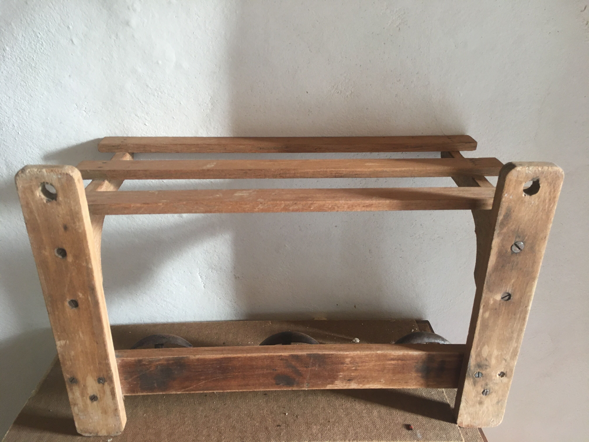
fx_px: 493
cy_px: 221
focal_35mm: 29
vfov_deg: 48.2
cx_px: 294
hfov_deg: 61.7
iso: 125
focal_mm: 4.15
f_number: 2.2
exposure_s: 1/33
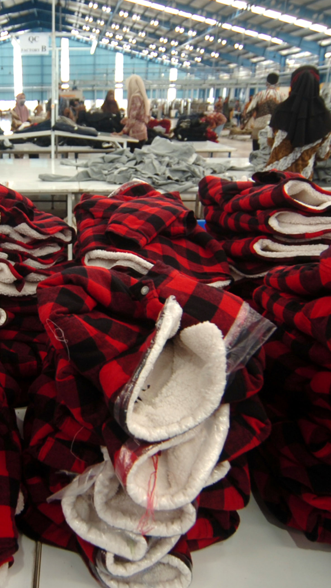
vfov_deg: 66.1
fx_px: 452
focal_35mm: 29
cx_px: 54
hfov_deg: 38.3
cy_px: 294
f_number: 4
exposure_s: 1/100
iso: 200
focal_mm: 12
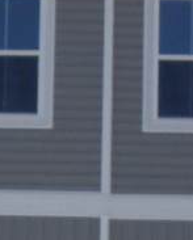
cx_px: -92
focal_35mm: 300
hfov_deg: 5.1
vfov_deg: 6.4
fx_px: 2137
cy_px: 256
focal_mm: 6
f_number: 7.1
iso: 80
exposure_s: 1/160
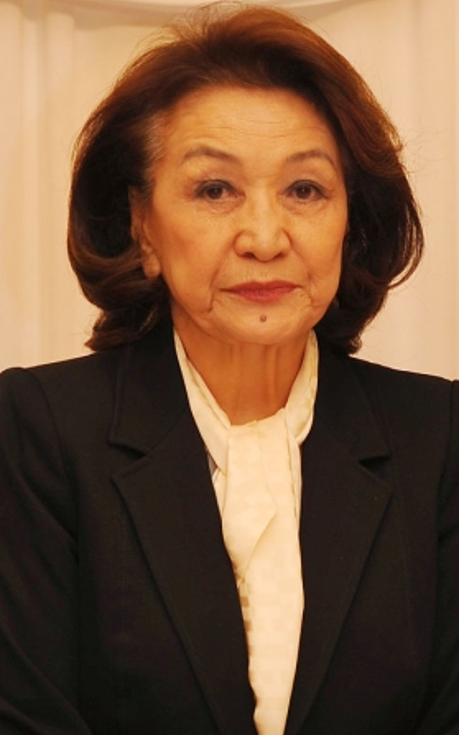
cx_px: 219
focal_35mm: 72
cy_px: 369
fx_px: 1440
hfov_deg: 18.1
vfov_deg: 28.6
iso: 220
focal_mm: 70
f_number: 4
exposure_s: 1/60
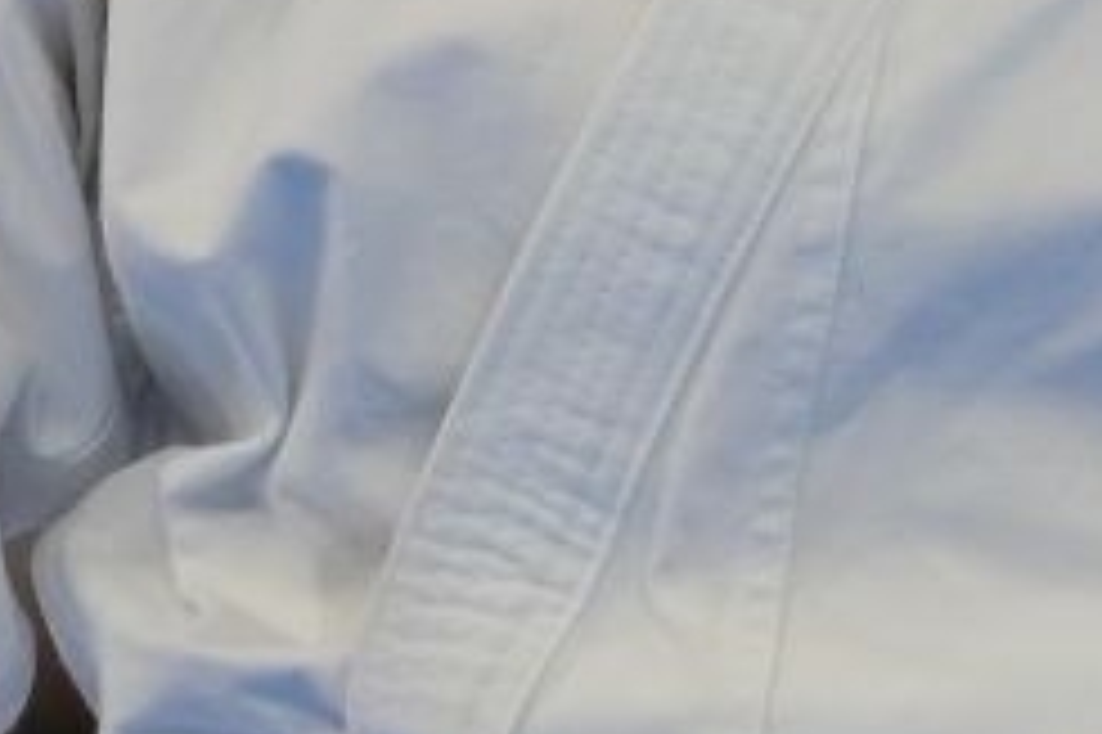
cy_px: -32
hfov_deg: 0.9
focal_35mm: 2202
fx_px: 67358
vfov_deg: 0.6
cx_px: 598
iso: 400
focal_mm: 200
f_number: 2.8
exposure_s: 1/1000
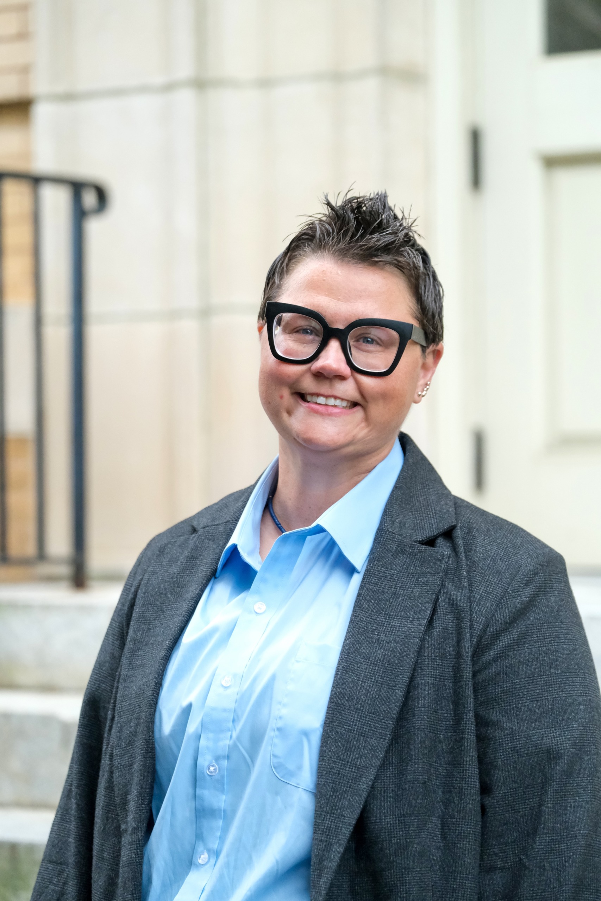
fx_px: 3280
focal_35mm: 131
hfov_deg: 10.5
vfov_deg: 15.6
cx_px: 300
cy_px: 450
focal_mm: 87.1
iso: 3200
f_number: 2.8
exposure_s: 1/4400
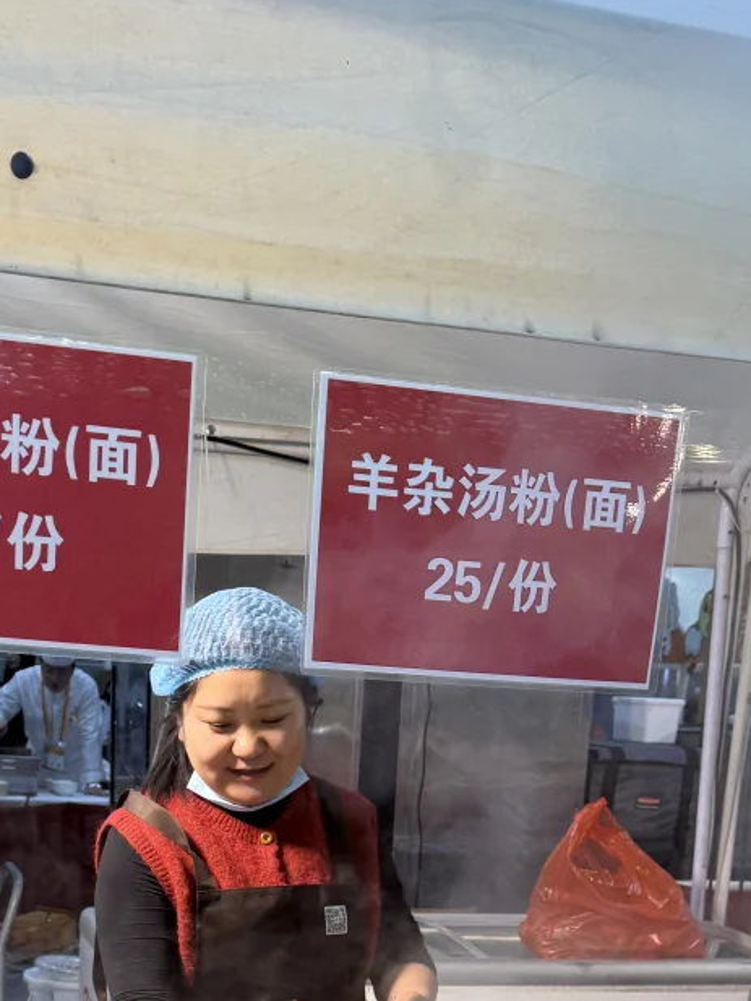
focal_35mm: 56
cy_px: 1055
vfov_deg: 31.2
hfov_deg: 26.1
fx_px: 1619
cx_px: 305
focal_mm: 6.76
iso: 64
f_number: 1.78
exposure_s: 1/100
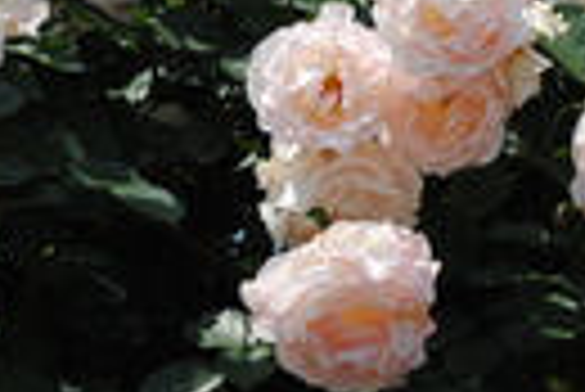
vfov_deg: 4.1
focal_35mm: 336
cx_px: 310
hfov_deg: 6.1
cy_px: -88
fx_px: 5467
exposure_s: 1/500
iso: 100
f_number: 5.6
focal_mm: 55
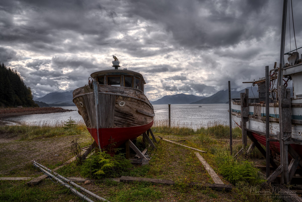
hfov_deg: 65.5
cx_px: 151
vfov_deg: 46.4
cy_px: 101
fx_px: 235
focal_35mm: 28
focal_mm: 28
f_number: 5.6
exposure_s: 1/320
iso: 100
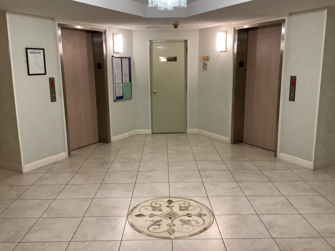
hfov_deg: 58.4
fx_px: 300
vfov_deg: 45.4
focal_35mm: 31
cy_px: 126
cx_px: 168
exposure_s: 1/40
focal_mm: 3.3
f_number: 2.4
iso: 250
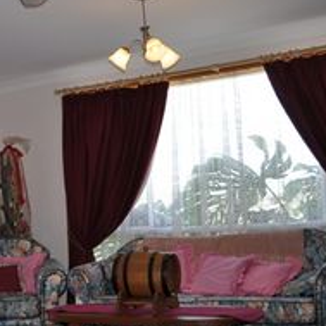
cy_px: 165
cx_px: 45
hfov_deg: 29.1
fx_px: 607
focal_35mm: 57
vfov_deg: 30.0
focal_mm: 18
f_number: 3.5
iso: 200
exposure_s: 1/200
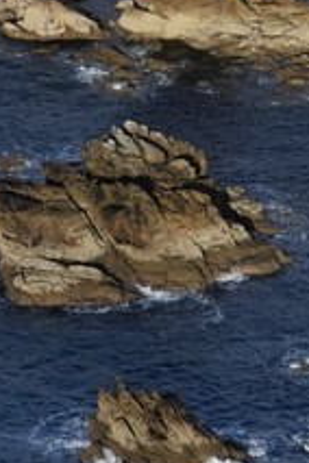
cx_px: -397
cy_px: -1076
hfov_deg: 2.6
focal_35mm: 525
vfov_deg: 3.8
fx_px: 6759
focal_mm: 70
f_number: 10
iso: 640
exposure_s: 1/1250
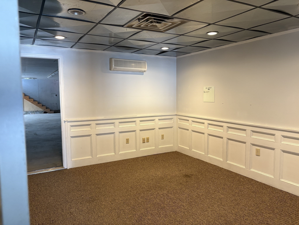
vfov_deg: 53.1
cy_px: 112
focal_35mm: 26
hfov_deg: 67.3
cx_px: 150
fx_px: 225
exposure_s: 1/60
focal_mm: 5.96
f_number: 1.6
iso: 200
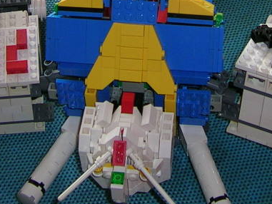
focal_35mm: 94
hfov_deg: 20.9
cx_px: 138
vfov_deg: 15.1
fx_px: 739
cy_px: -55
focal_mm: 5.4
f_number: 2.8
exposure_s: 1/30
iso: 50
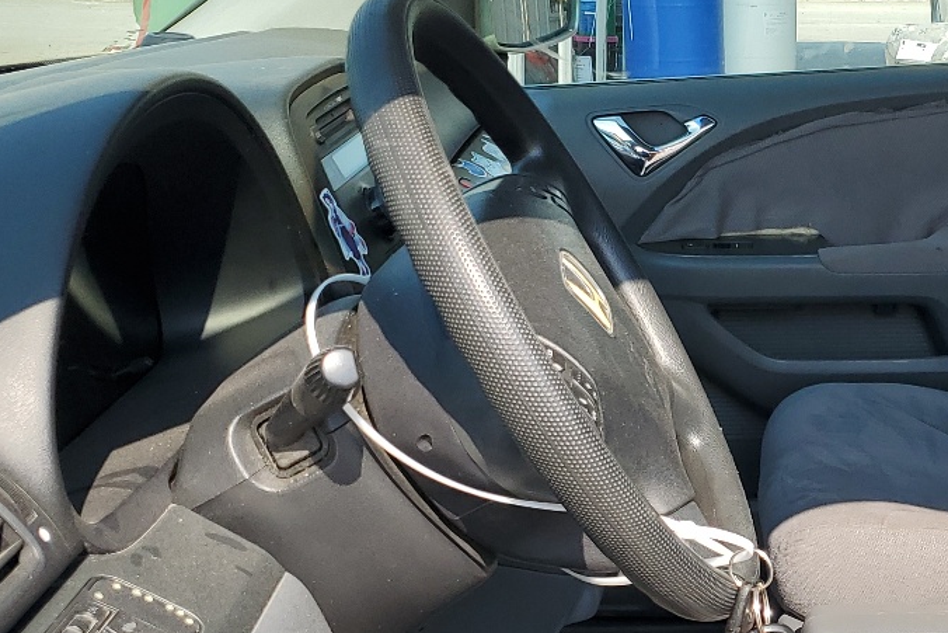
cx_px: 867
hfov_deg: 30.0
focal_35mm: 64
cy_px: 589
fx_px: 1686
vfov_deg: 20.7
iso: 50
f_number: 1.5
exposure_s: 1/1250
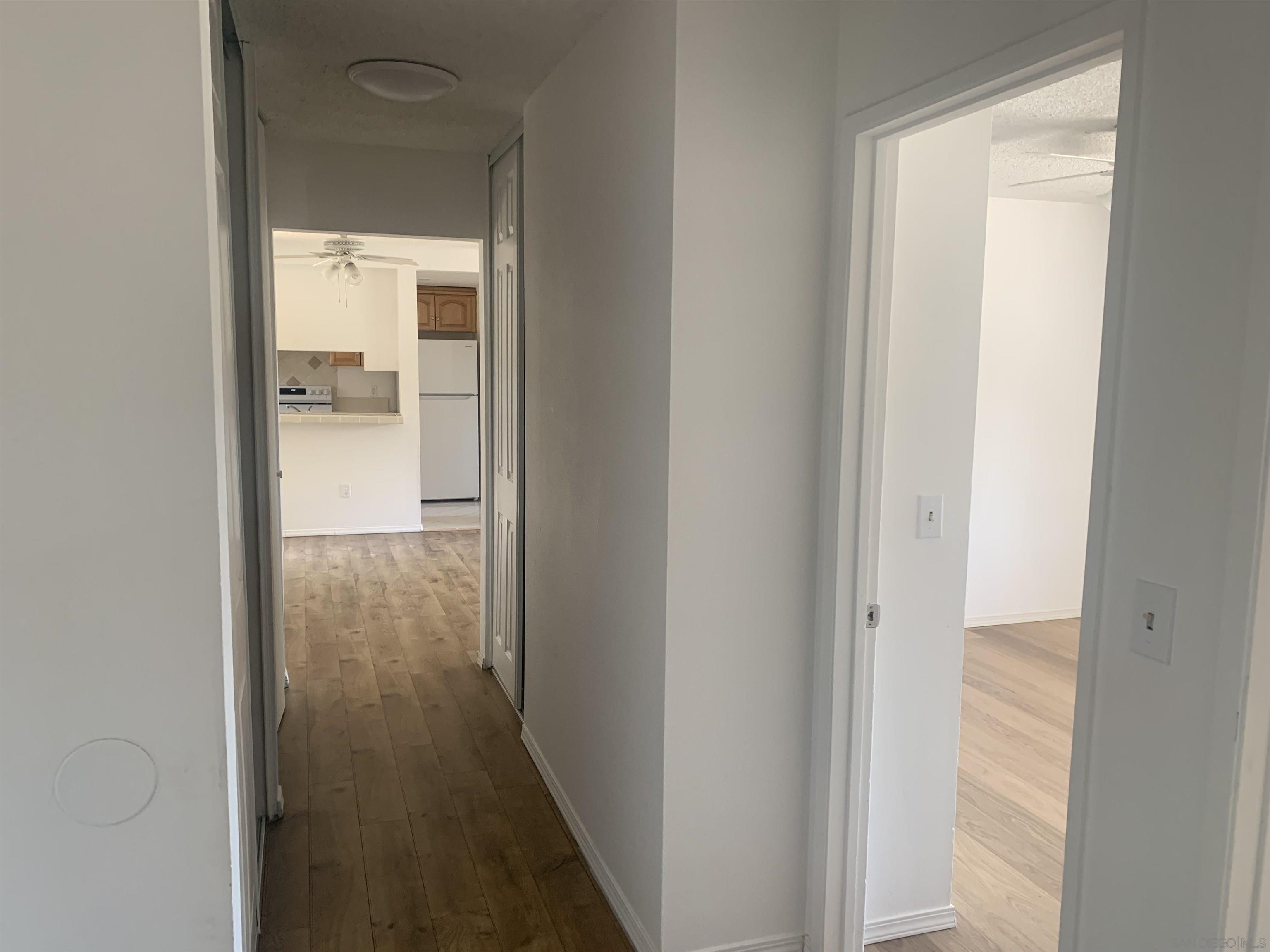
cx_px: 635
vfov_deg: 53.1
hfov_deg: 67.3
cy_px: 476
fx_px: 954
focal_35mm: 26
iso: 100
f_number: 1.8
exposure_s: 1/60
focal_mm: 4.25
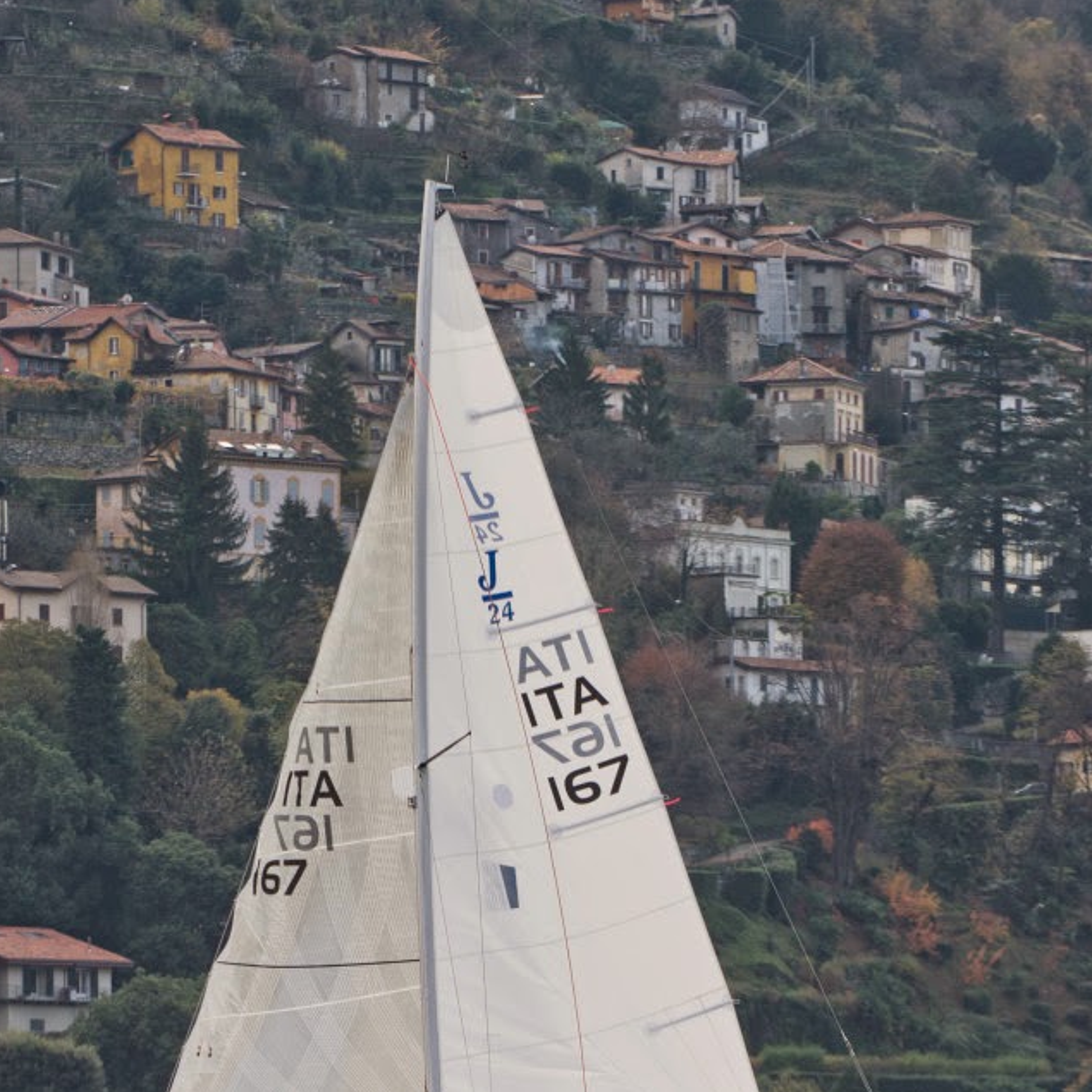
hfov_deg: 9.7
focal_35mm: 180
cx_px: 543
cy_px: 757
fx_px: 6424
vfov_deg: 9.7
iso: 640
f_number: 6.3
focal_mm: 140
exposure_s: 1/800
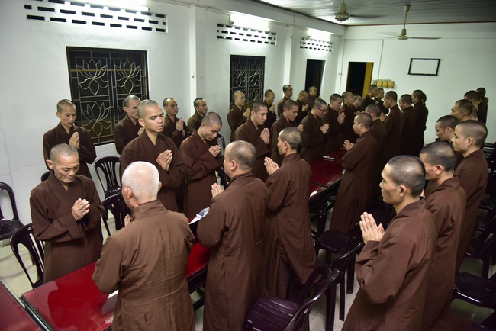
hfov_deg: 73.7
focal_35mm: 24
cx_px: 248
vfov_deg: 53.2
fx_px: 331
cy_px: 166
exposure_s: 1/30
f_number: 4
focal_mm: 24
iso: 1250
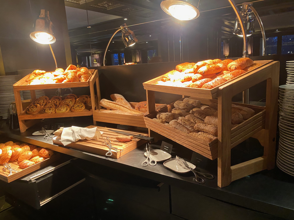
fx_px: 221
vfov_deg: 53.1
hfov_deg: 67.3
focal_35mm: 26
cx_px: 147
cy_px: 110
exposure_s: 1/50
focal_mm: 4.25
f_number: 1.8
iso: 500
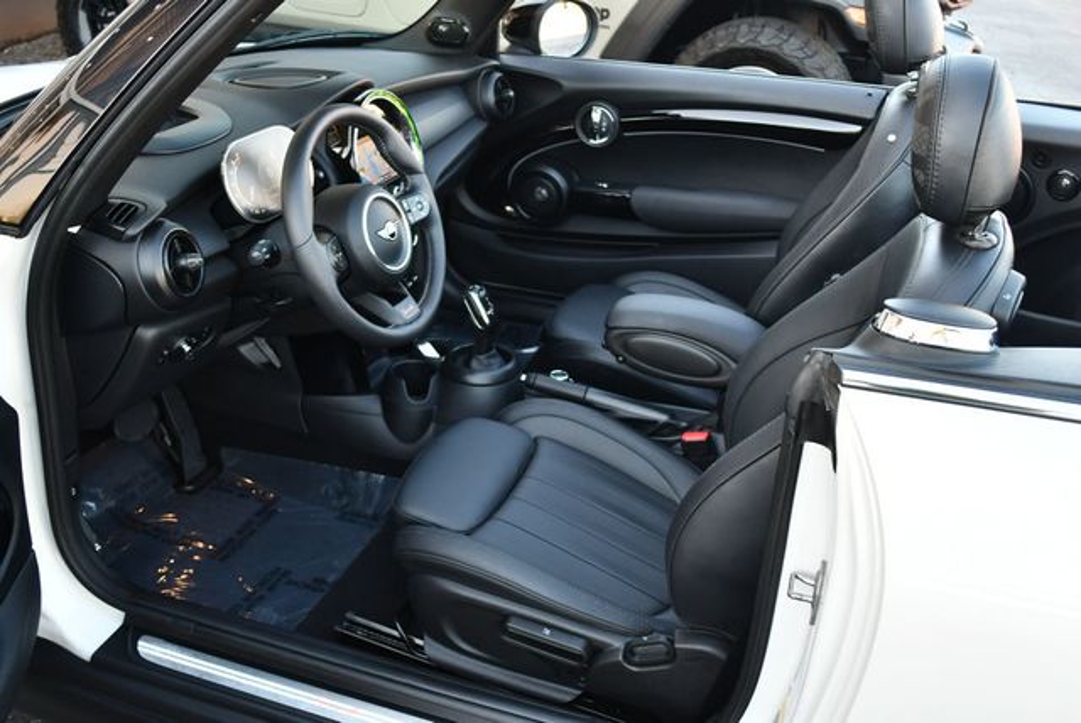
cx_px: 540
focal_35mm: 36
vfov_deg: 36.9
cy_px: 362
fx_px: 1082
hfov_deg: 53.1
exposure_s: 1/250
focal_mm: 18
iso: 500
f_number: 3.5
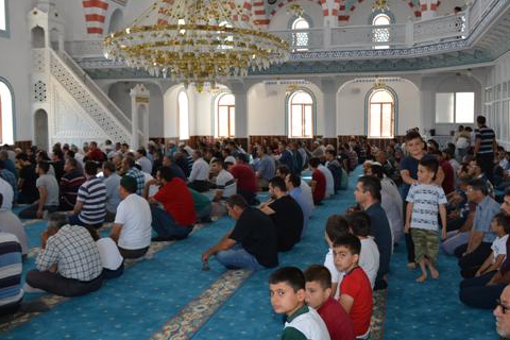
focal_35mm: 36
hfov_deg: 53.1
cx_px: 269
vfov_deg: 36.9
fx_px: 510
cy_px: 158
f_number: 4.5
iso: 200
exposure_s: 1/80
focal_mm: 18
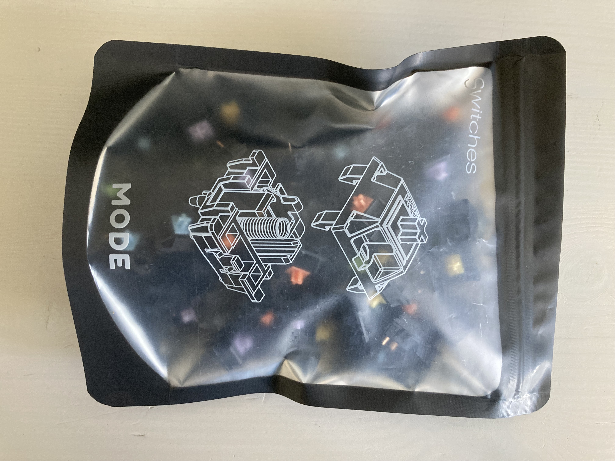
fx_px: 497
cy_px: 230
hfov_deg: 63.4
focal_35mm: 28
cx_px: 308
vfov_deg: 49.7
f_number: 1.8
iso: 320
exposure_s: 1/53
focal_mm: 3.99
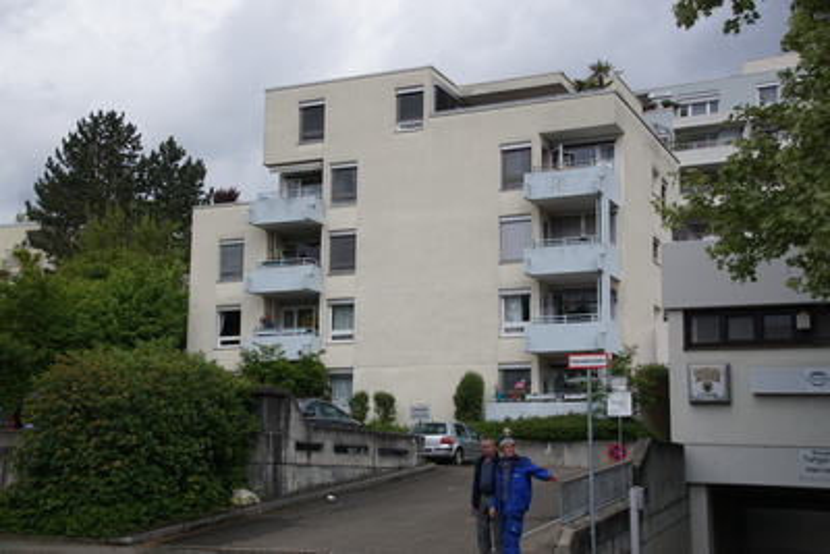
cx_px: 415
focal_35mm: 45
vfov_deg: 29.9
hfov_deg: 43.6
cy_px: 277
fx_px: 1038
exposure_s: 1/320
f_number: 6.3
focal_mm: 30
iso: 100
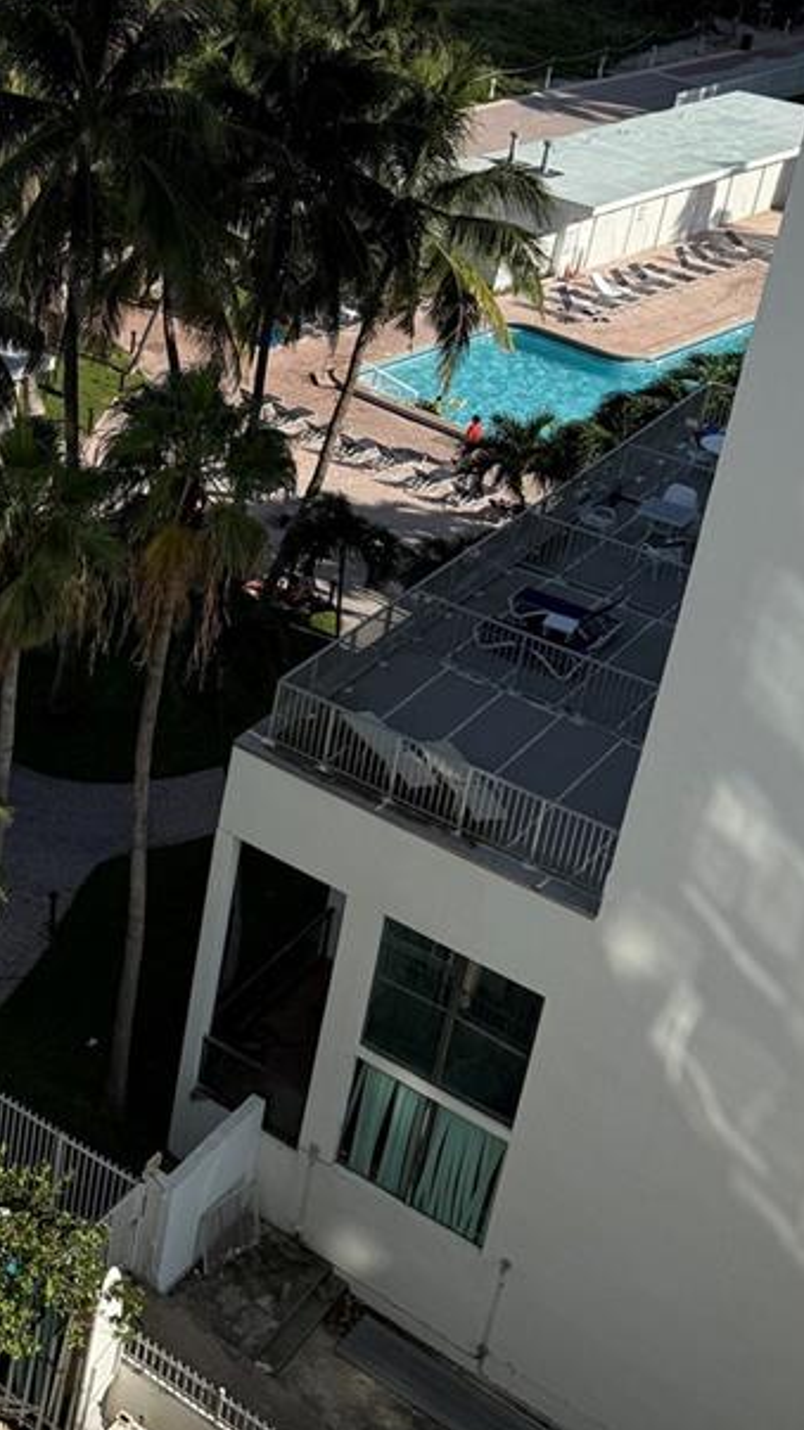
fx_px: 1972
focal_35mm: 52
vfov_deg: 38.9
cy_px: 372
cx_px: -190
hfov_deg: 21.3
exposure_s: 1/6173
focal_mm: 6.76
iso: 80
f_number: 1.78
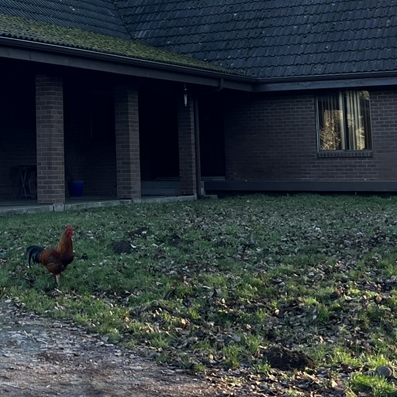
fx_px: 1038
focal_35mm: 80
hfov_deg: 21.2
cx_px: 42
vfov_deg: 21.1
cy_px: 31
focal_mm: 5.7
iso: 50
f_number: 1.5
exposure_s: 1/1079
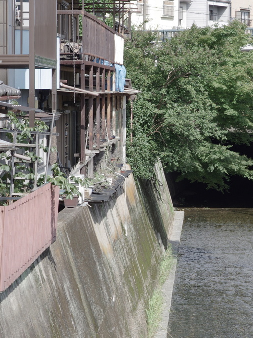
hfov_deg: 9.7
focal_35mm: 153
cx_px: 228
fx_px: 1490
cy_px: 170
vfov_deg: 12.9
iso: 100
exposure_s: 1/250
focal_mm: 70
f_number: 7.1
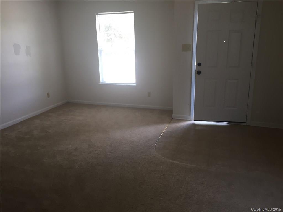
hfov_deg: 61.7
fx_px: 237
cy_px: 106
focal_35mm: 29
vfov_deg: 48.2
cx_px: 142
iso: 32
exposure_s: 1/30
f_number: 2.2
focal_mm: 4.15
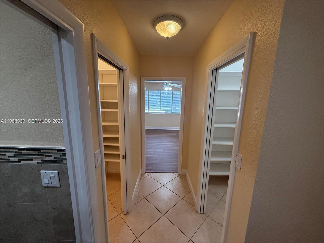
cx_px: 162
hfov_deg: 102.1
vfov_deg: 85.7
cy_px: 122
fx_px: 131
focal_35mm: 14
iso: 250
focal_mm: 2.22
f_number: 2.2
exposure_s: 1/120
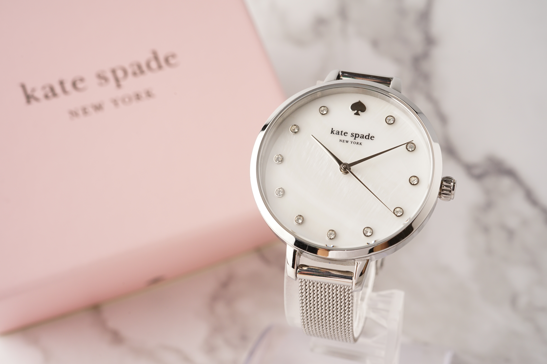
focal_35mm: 50
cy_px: 182
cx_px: 274
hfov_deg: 39.6
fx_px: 760
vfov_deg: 27.0
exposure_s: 1/80
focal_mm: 50
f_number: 11
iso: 400
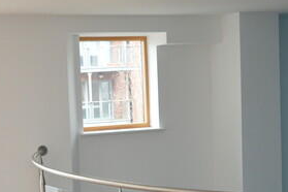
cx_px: 84
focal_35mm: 77
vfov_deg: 17.7
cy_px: 132
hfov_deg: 26.1
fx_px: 616
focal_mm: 14
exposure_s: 1/80
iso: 400
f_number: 4.8
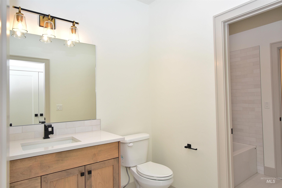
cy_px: 94
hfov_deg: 81.2
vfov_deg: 59.5
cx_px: 141
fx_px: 164
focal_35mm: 21
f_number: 5
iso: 200
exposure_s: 1/100
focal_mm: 14
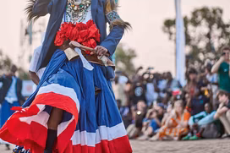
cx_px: 101
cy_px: 50
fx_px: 798
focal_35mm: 125
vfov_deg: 10.9
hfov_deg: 16.4
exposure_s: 1/800
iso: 200
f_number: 1.8
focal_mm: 85
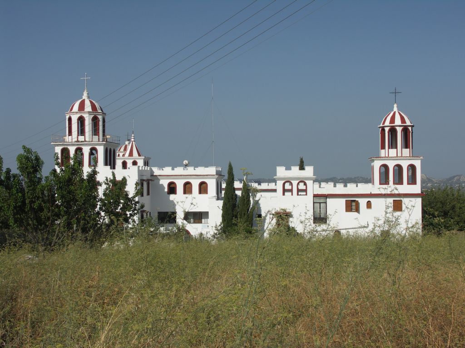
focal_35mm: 51
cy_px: 174
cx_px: 232
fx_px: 685
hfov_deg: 37.5
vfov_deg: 28.6
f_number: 5
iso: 50
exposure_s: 1/200
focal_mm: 13.3
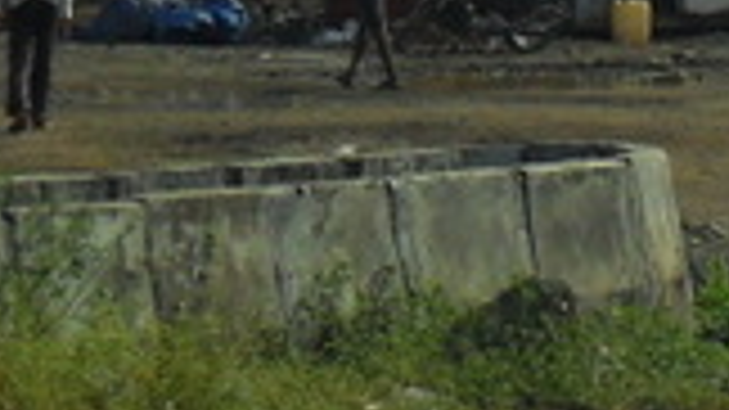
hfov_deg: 9.0
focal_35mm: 231
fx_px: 4464
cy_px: -863
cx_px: 1215
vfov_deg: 5.0
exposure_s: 1/250
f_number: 11.3
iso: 100
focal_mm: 7.8
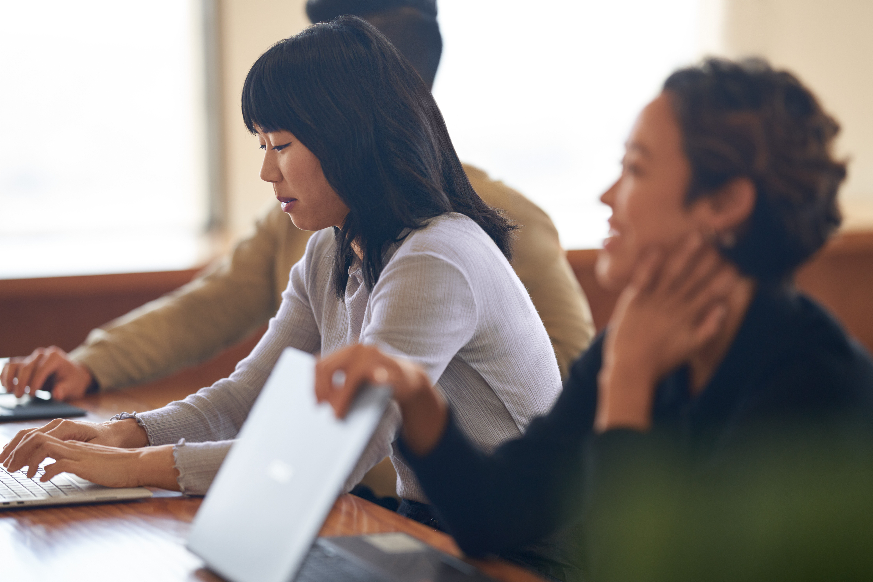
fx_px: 3273
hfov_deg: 15.2
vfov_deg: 10.2
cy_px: 291
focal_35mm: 135
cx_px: 436
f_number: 2
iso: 320
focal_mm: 135
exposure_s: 1/200
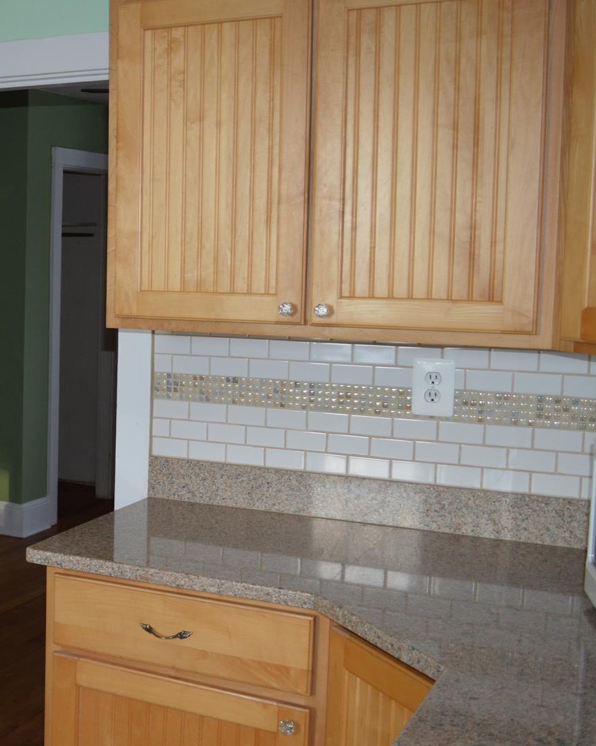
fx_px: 1191
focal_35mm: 54
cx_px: -92
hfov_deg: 25.6
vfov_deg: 34.8
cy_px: 374
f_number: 4
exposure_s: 1/80
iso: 400
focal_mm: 20
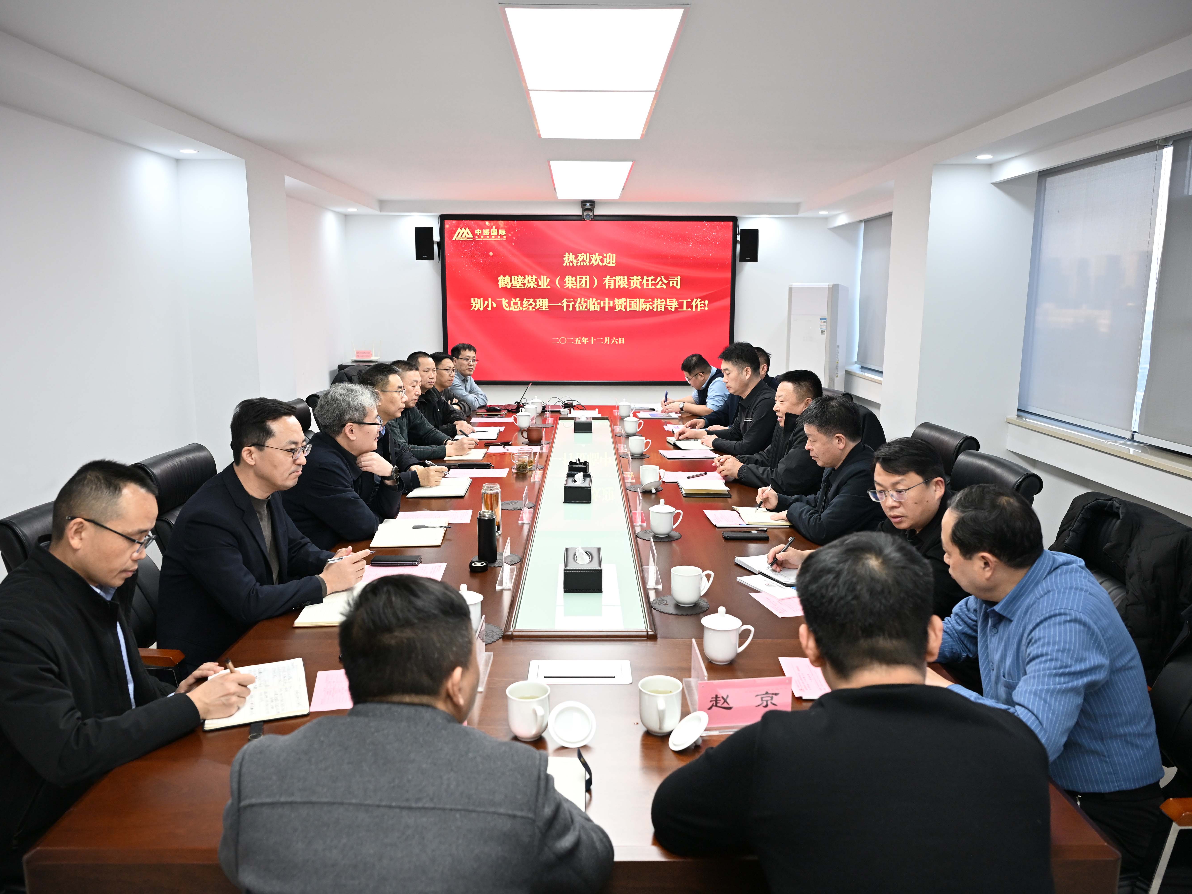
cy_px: 448
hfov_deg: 67.3
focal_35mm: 26
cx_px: 584
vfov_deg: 53.1
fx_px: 895
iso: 800
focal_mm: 24
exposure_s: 1/125
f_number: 4
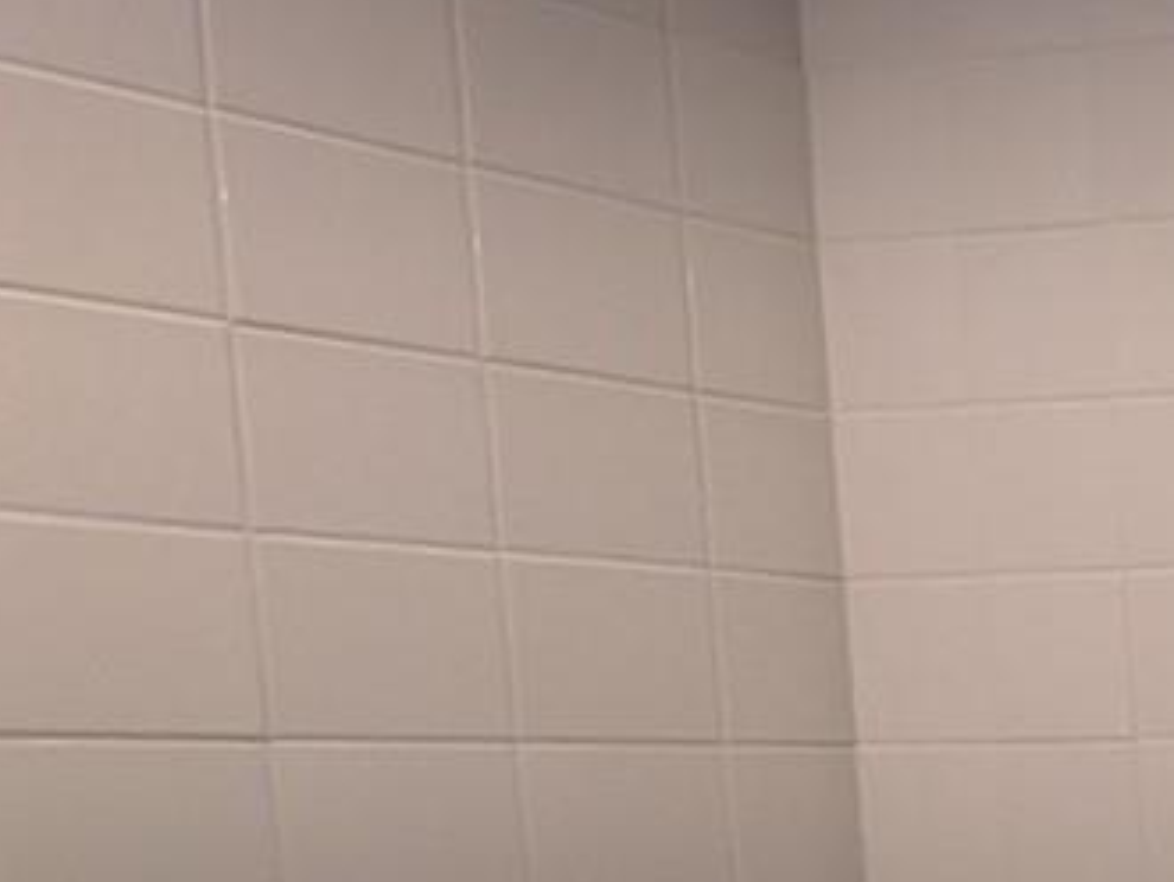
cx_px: 2807
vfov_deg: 24.0
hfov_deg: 15.3
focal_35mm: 58
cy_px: 910
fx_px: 1968
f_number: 1.7
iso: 47
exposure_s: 1/164
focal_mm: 2.02
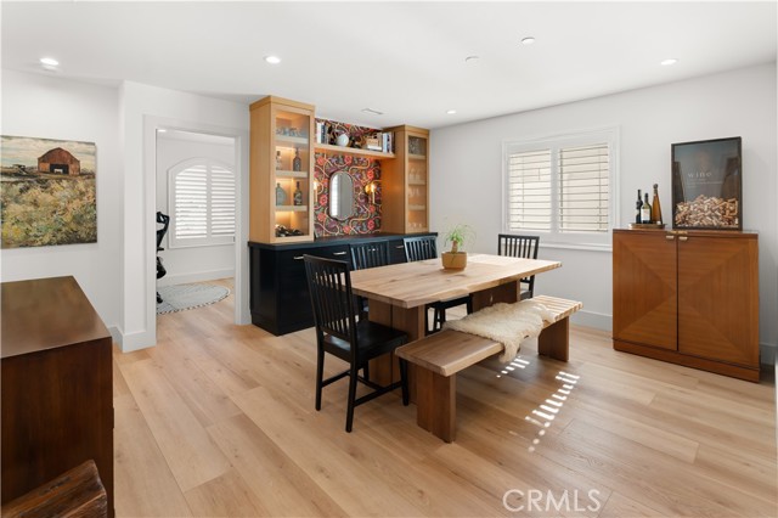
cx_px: 389
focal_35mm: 16
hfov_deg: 96.8
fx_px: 346
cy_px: 259
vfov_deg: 73.7
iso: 640
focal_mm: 16
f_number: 9
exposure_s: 1/10
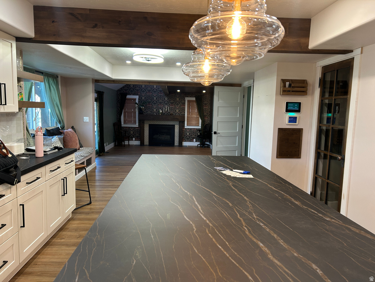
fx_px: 282
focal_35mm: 26
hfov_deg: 67.3
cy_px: 141
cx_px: 188
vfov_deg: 53.1
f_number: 1.5
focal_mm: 5.7
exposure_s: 1/60
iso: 80
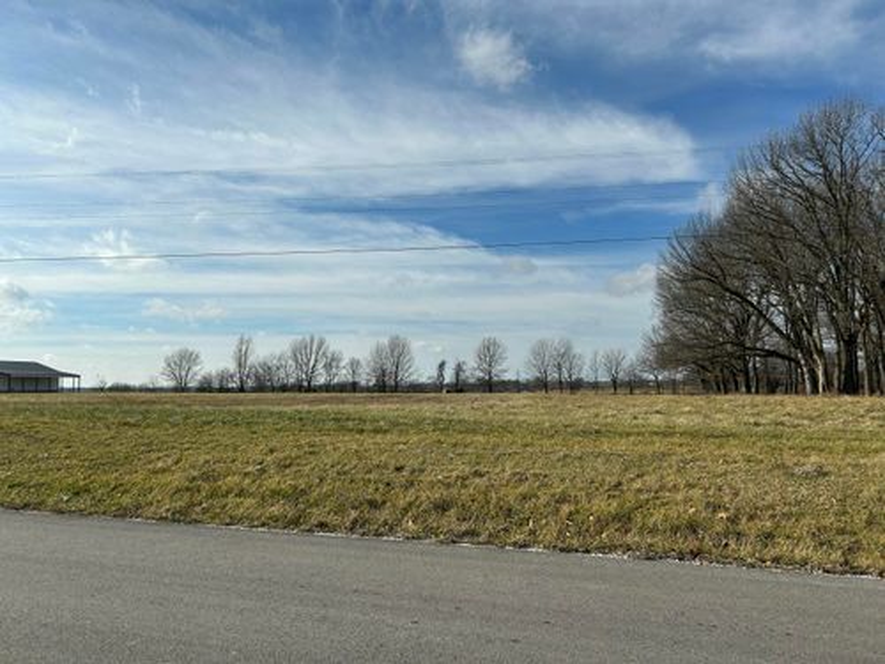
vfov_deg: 53.1
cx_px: 442
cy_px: 332
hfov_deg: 67.3
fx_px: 665
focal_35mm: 26
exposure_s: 1/8000
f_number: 1.5
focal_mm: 5.7
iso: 50
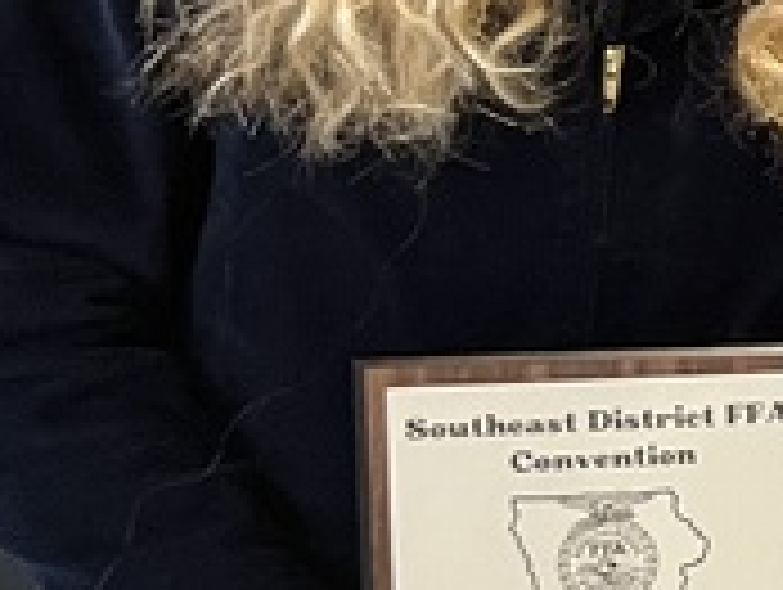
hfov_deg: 10.5
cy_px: 347
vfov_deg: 9.7
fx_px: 3466
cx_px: 2074
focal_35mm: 153
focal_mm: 5.1
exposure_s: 1/50
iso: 200
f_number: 1.6
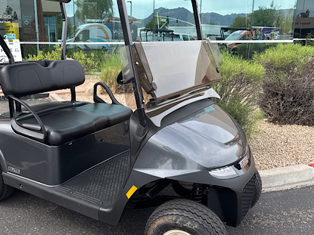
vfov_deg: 38.6
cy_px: 127
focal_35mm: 37
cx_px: 109
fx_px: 336
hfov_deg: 49.4
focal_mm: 6.76
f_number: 1.78
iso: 80
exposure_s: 1/1151
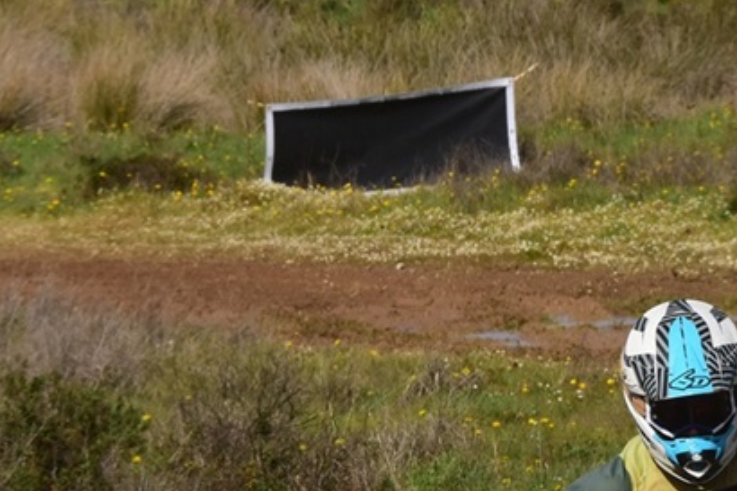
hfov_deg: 2.7
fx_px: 15583
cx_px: 600
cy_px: 745
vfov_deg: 1.8
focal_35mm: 762
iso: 500
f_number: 9
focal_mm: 165
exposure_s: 1/800
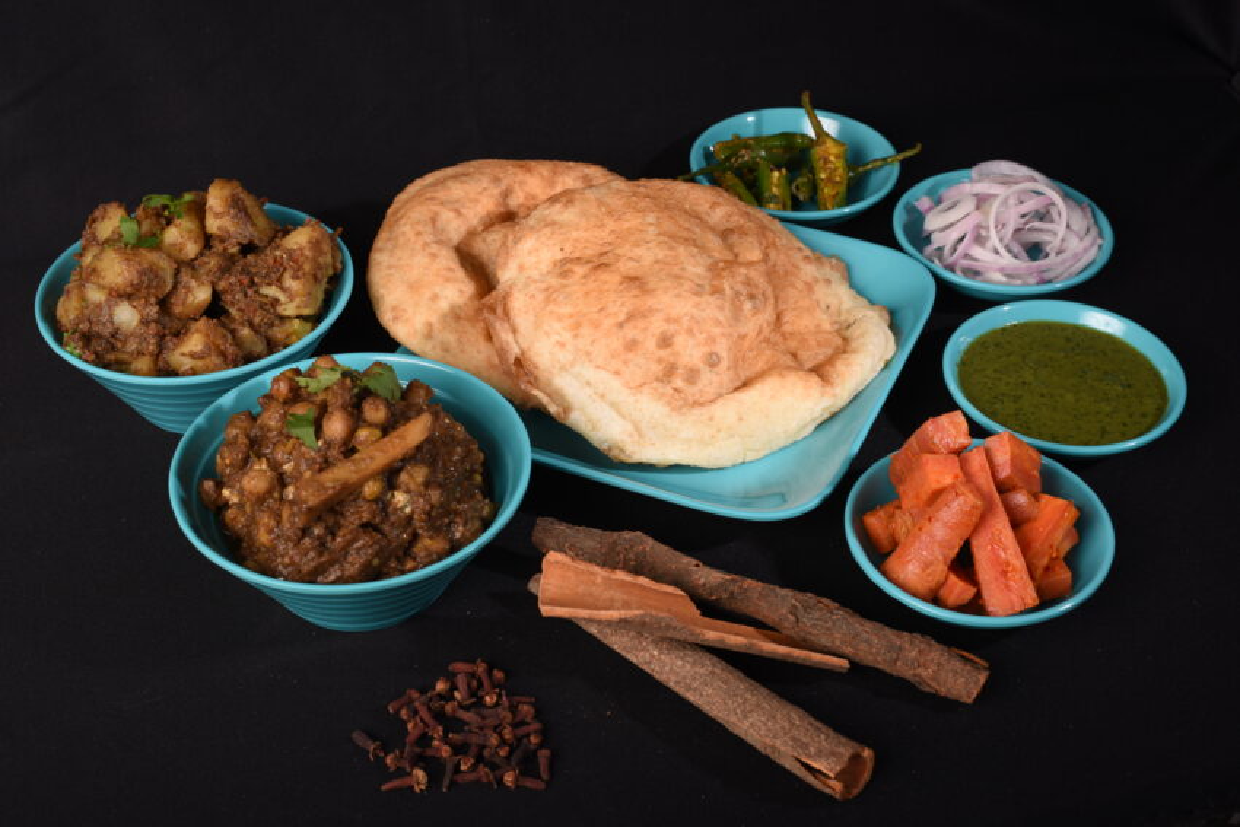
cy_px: 414
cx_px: 620
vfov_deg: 27.0
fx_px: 1722
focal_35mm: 50
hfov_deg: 39.6
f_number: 13
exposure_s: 1/200
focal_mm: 50
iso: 160
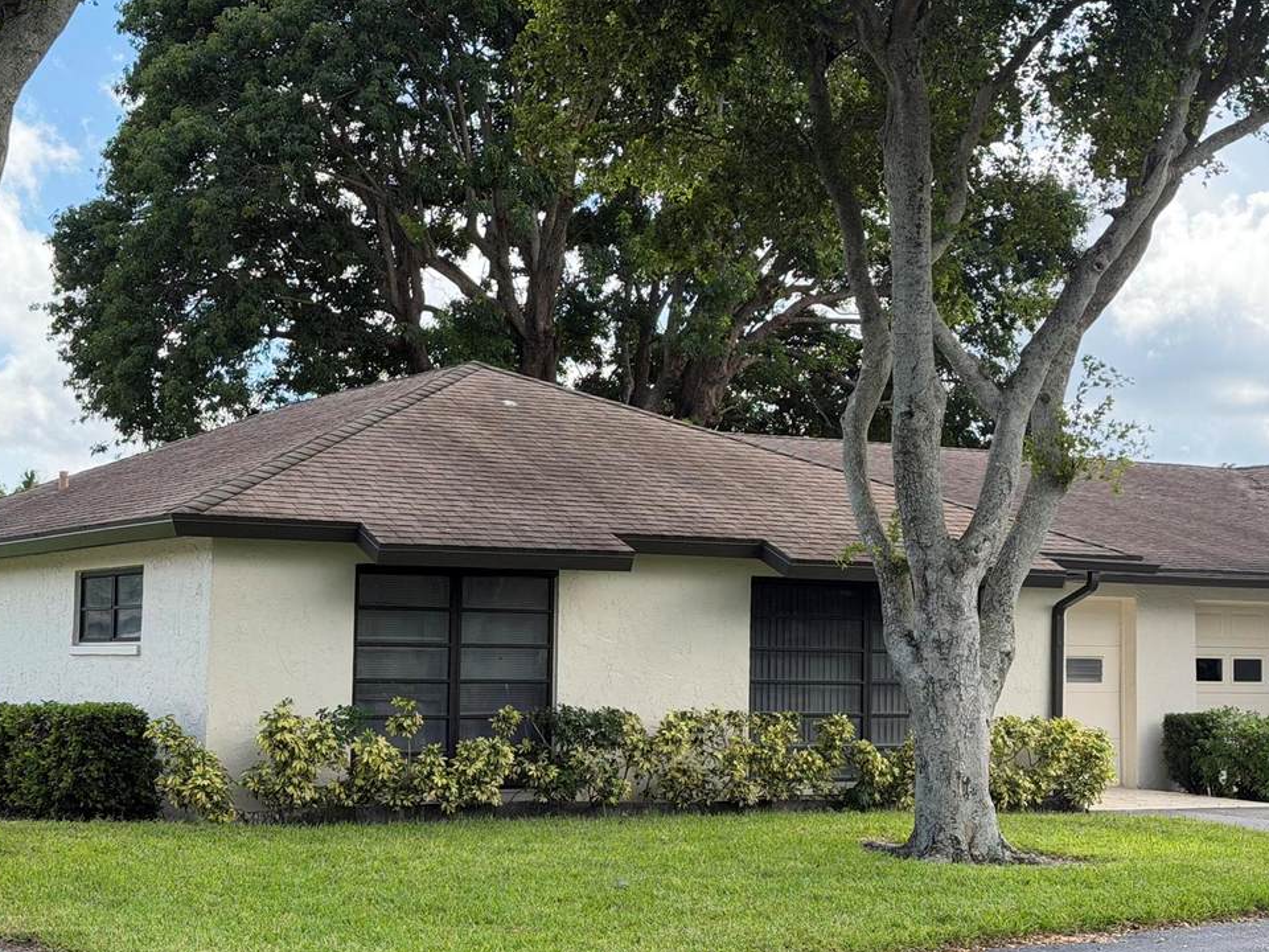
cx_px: 703
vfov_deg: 22.9
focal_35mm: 64
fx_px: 2346
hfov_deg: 30.2
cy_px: 461
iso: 80
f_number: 1.78
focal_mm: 6.76
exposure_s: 1/1678
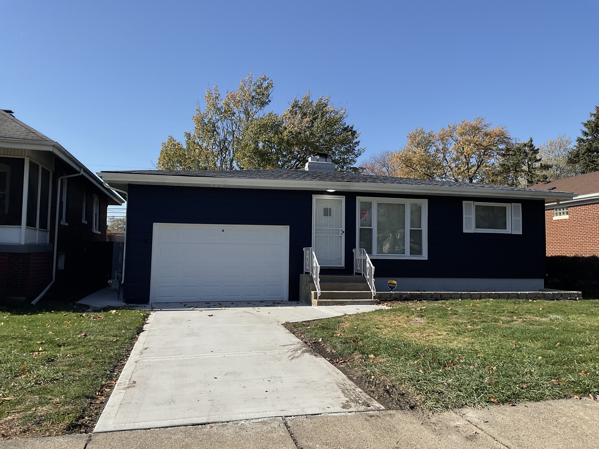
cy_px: 224
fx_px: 502
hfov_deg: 61.7
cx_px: 300
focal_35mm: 29
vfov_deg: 48.2
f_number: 1.8
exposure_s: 1/2801
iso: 25
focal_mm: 3
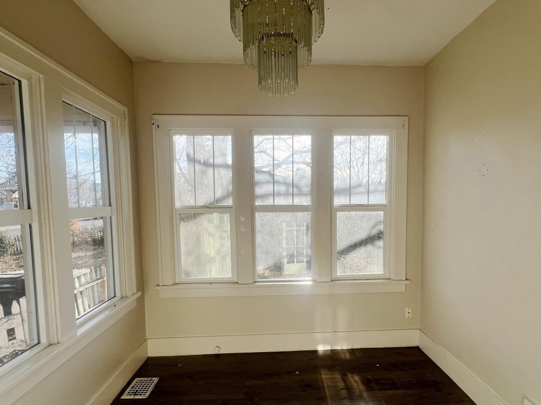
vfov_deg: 74.6
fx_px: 266
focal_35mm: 17
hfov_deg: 90.9
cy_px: 221
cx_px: 286
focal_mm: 1.57
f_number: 1.8
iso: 32
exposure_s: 1/477
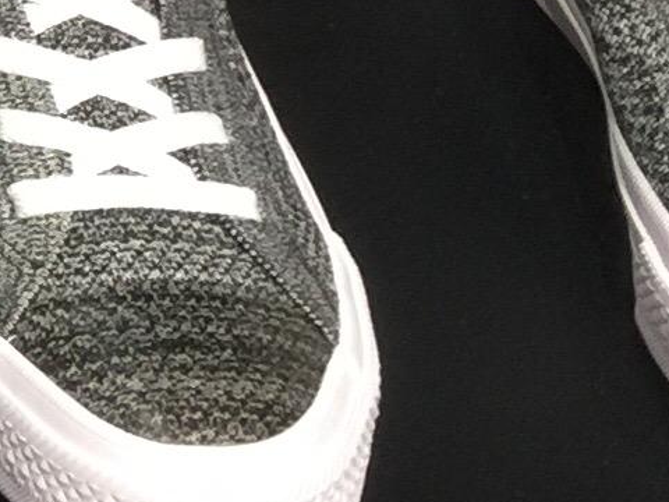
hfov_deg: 8.7
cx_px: -1183
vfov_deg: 7.3
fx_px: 3807
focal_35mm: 197
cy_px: -448
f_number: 2.2
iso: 32
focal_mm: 4.15
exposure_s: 1/30
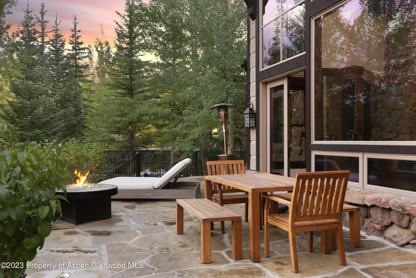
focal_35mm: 32
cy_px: 139
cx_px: 208
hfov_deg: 58.7
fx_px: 370
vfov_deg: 41.1
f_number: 6.3
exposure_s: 1/15
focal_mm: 32
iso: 1250
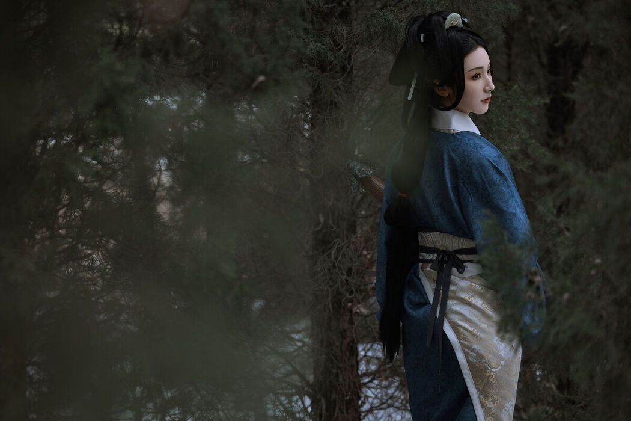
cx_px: 316
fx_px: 1875
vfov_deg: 12.8
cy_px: 210
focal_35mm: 107
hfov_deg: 19.1
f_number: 2.8
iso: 100
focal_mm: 108
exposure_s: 1/200
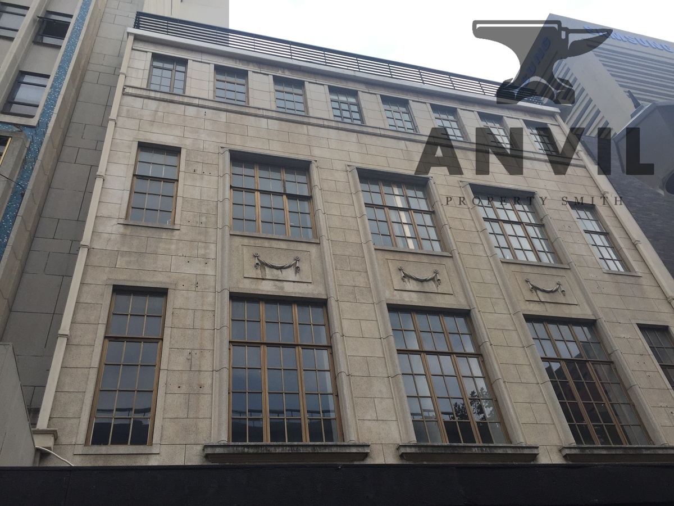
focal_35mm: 29
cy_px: 253
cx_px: 337
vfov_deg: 48.2
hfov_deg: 61.7
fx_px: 565
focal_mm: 4.15
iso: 32
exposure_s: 1/760
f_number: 2.2
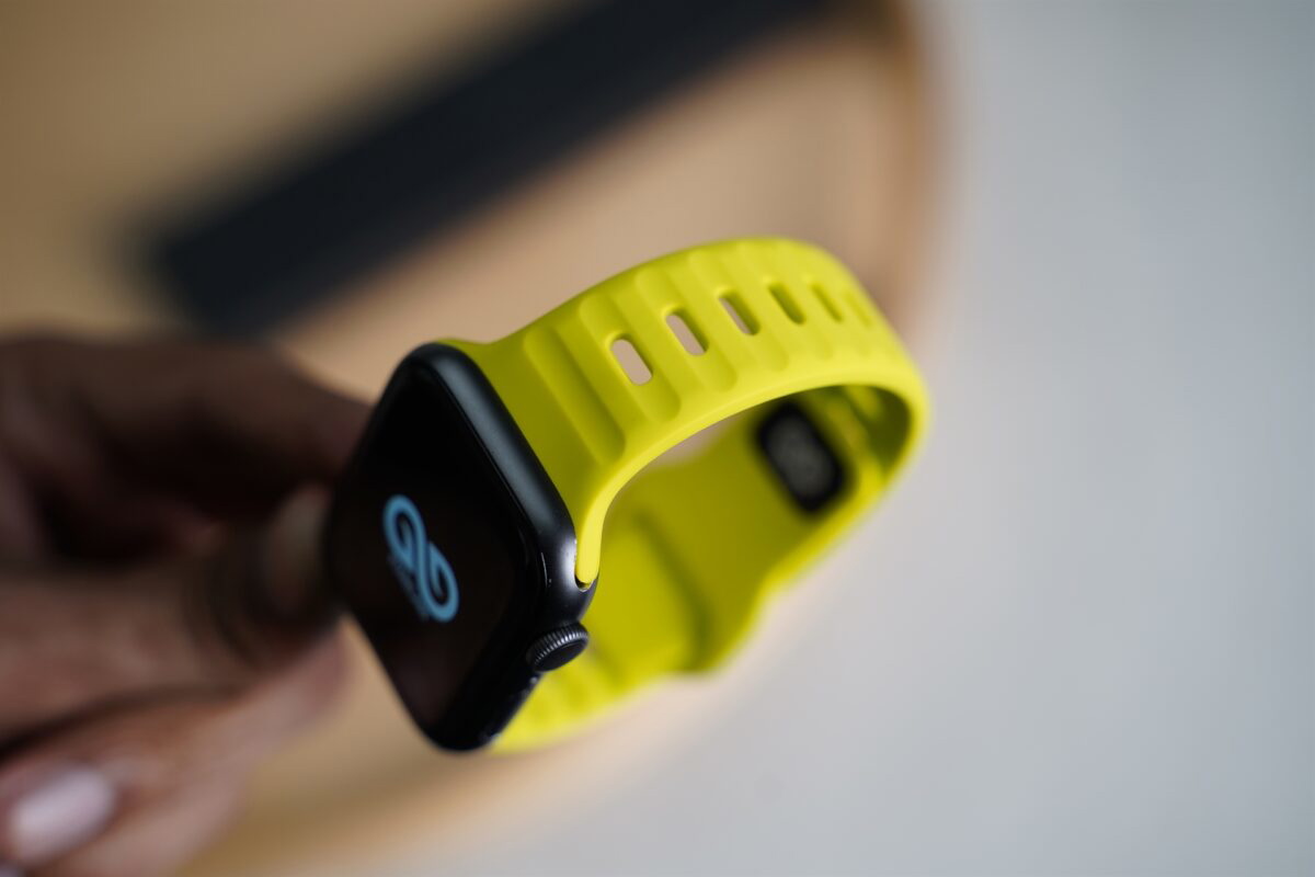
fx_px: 2045
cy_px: 438
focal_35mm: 56
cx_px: 658
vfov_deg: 24.2
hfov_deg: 35.6
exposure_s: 1/60
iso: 400
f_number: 4
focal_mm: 56
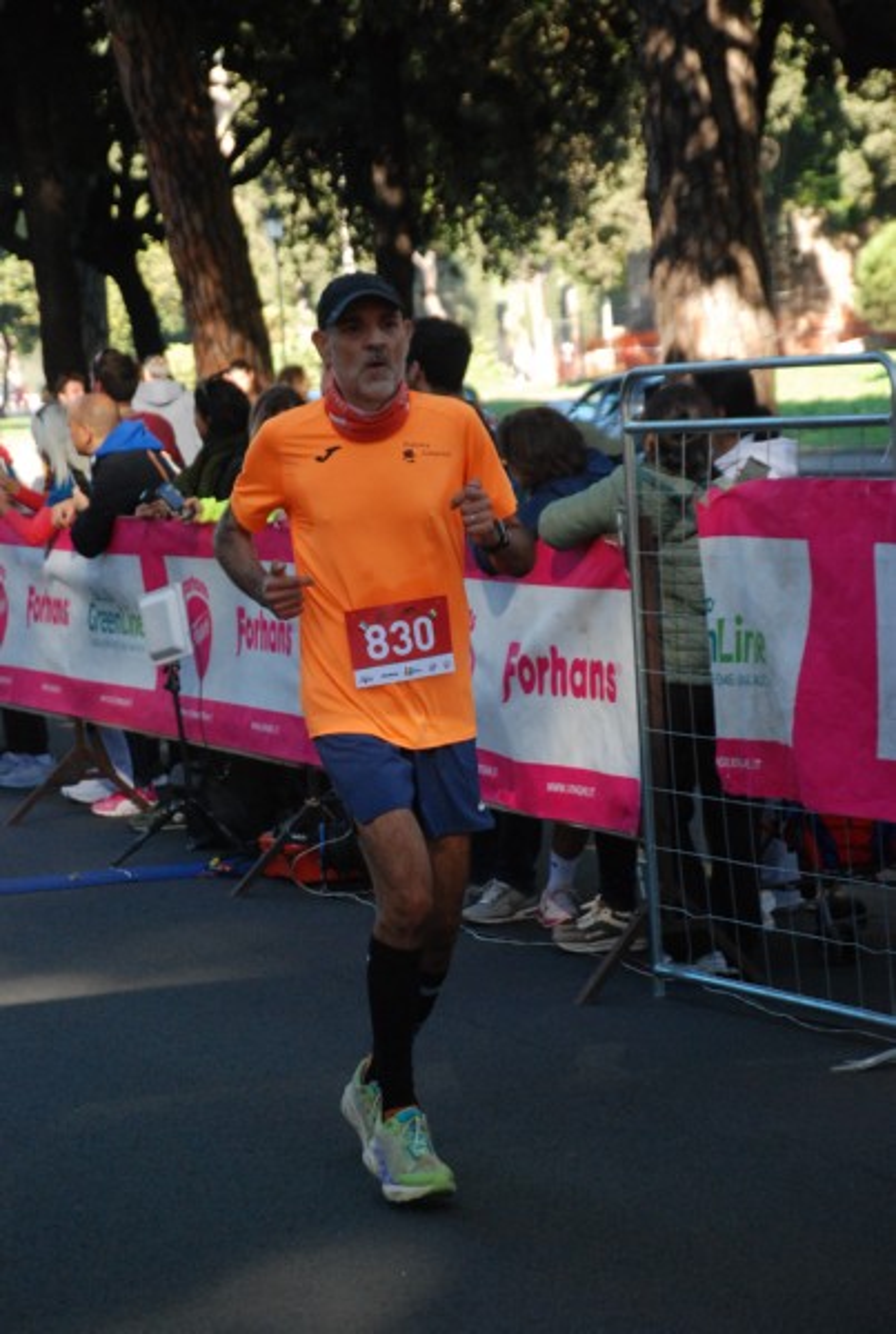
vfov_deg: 16.0
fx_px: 4735
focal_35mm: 128
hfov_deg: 10.8
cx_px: 448
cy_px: 667
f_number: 5.6
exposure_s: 1/400
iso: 1000
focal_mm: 85
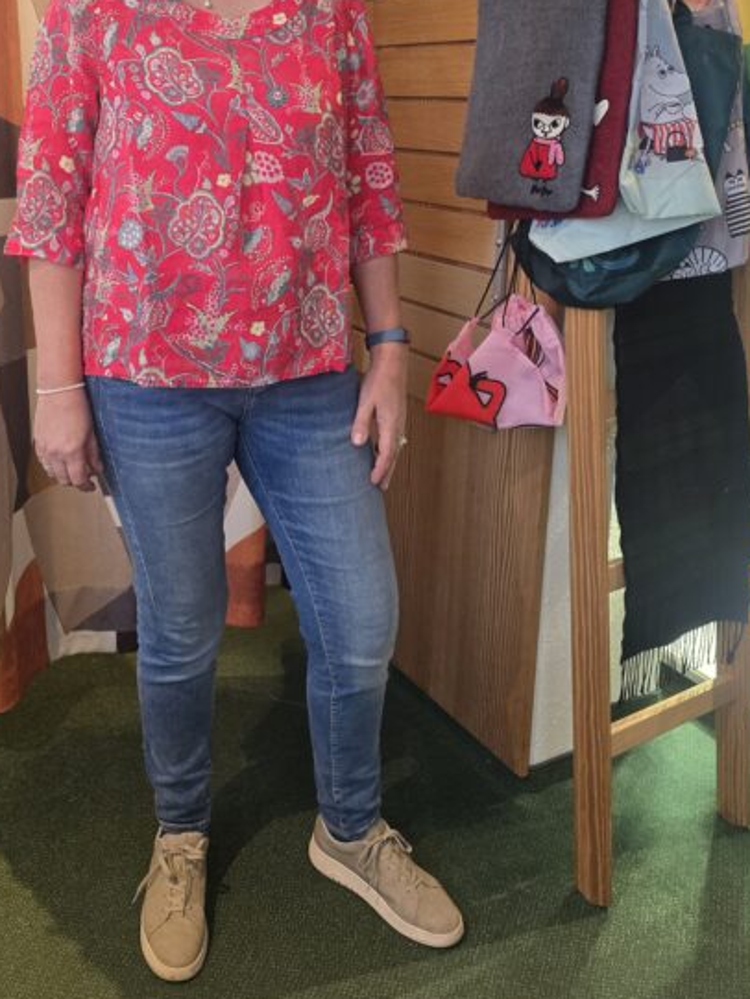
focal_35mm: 34
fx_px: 982
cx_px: 262
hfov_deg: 41.4
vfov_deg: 52.7
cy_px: 316
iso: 250
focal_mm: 6.3
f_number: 1.7
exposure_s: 1/100
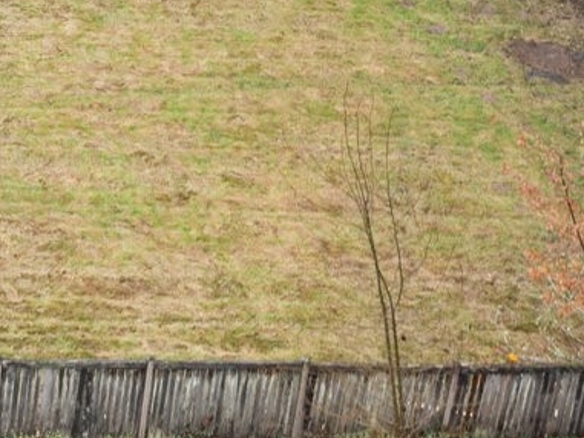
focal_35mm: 113
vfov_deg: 12.4
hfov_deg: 15.4
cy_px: -234
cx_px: -418
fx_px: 1907
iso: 100
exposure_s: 1.3
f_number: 7.1
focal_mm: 10.26
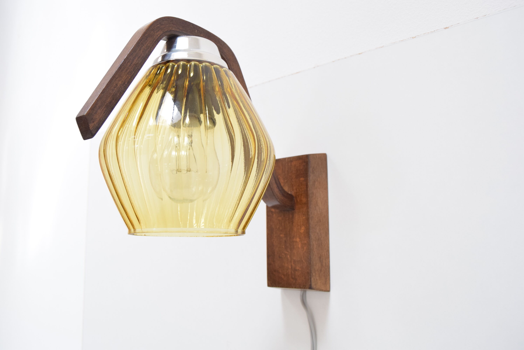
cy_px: 175
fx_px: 481
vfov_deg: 40.0
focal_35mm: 33
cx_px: 262
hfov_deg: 57.2
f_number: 5.6
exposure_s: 1/125
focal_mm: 22
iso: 1600
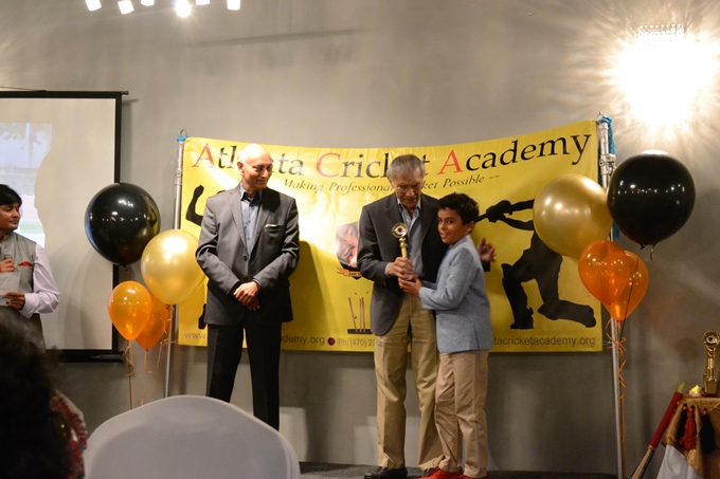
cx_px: 360
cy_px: 240
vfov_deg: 23.8
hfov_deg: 35.1
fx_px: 1140
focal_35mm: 57
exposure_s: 1/25
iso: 3200
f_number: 6.3
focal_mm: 38
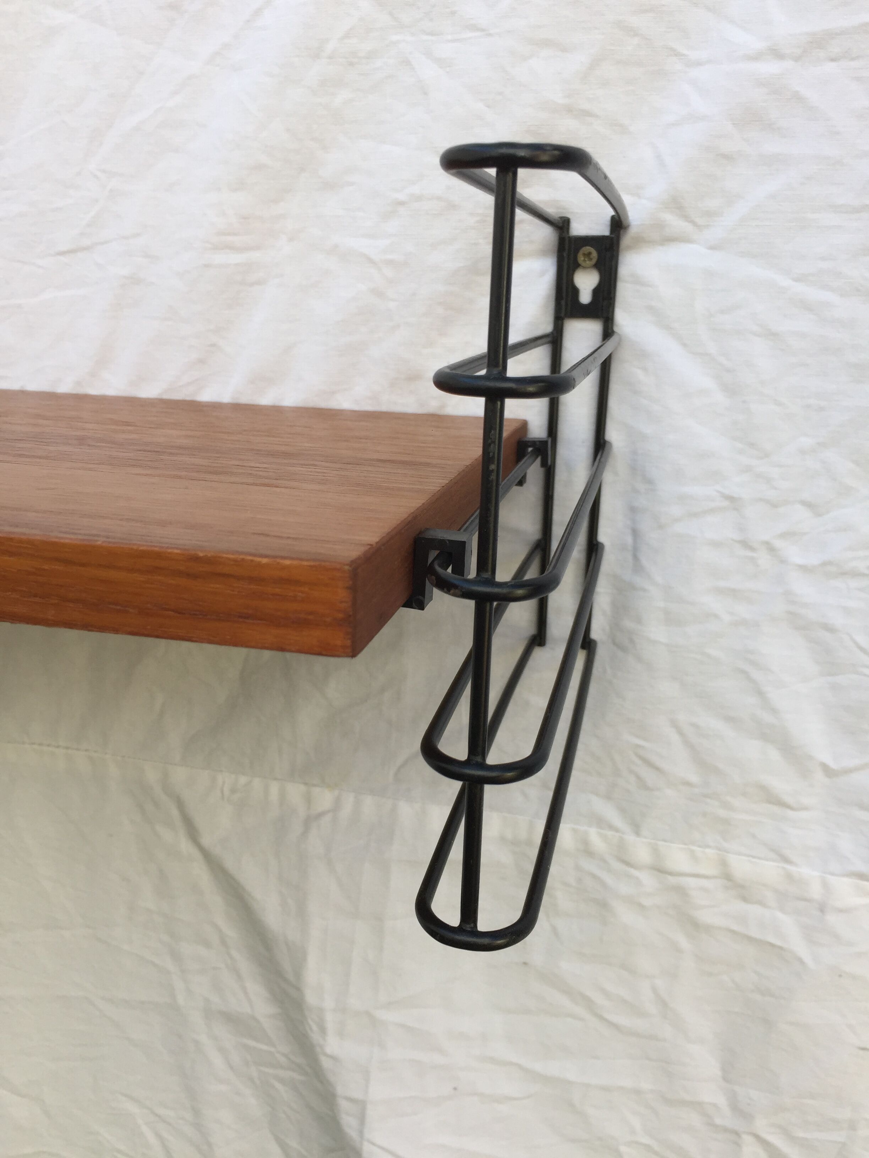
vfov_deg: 61.7
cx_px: 434
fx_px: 971
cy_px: 579
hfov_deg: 48.2
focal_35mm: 29
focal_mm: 4.15
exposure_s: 1/356
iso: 32
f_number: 2.2
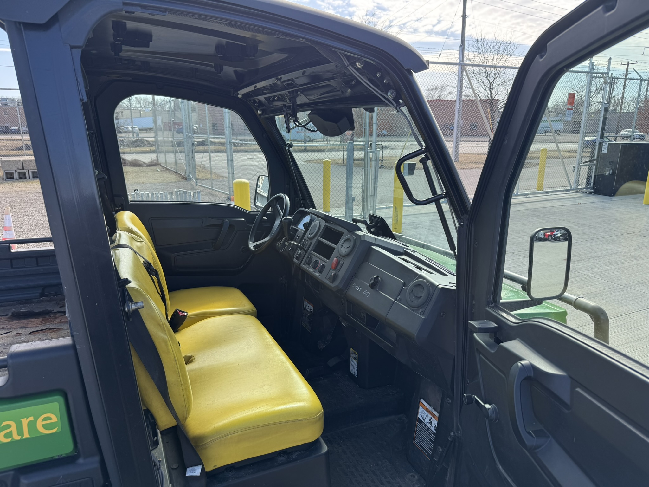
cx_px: 324
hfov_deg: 71.6
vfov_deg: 56.8
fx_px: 450
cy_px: 244
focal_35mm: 24
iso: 80
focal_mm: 6.76
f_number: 1.78
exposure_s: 1/1042
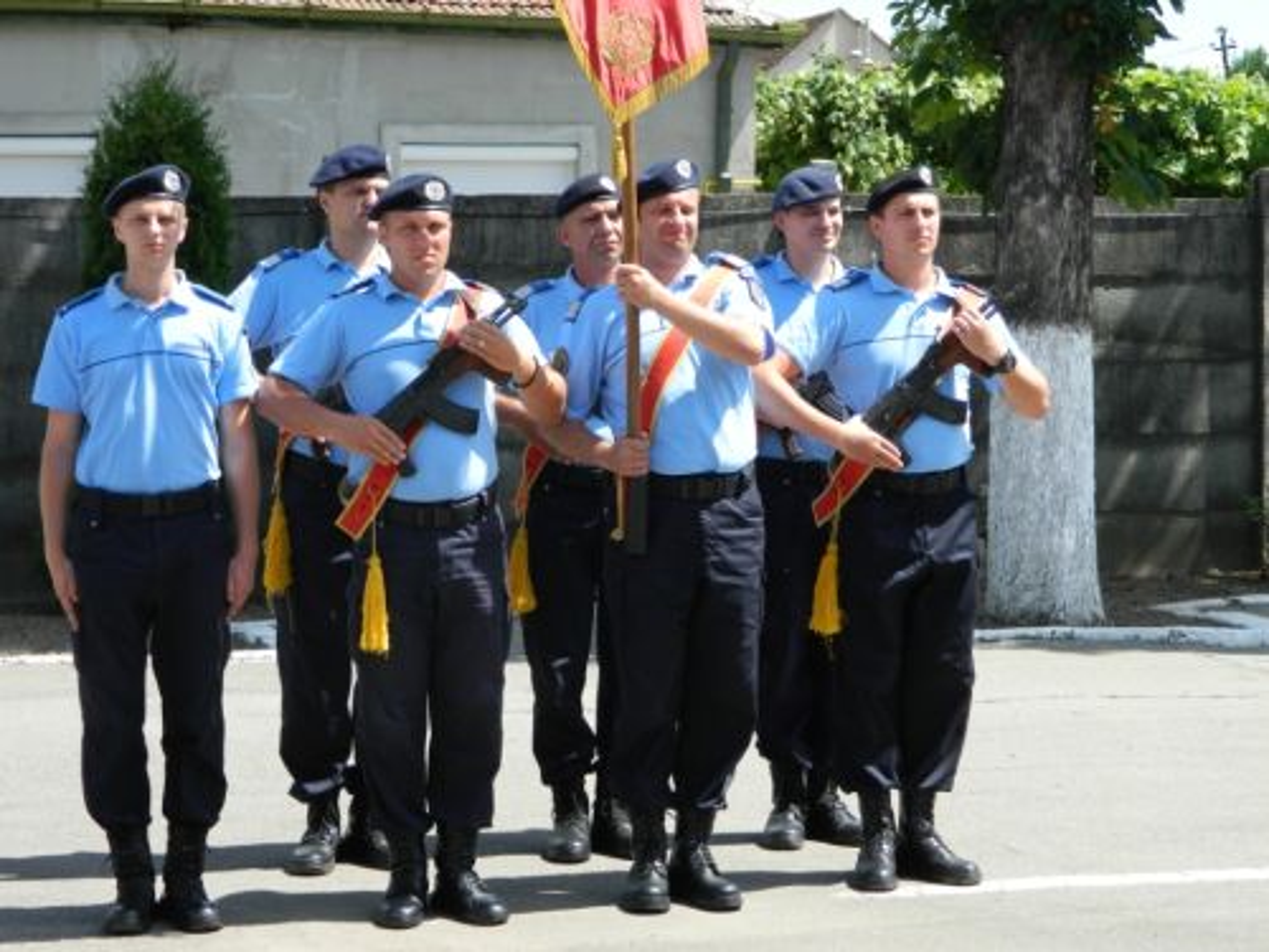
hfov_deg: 19.1
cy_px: 476
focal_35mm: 103
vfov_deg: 14.4
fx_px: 3776
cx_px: 634
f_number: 4.5
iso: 80
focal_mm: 18.6
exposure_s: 1/200
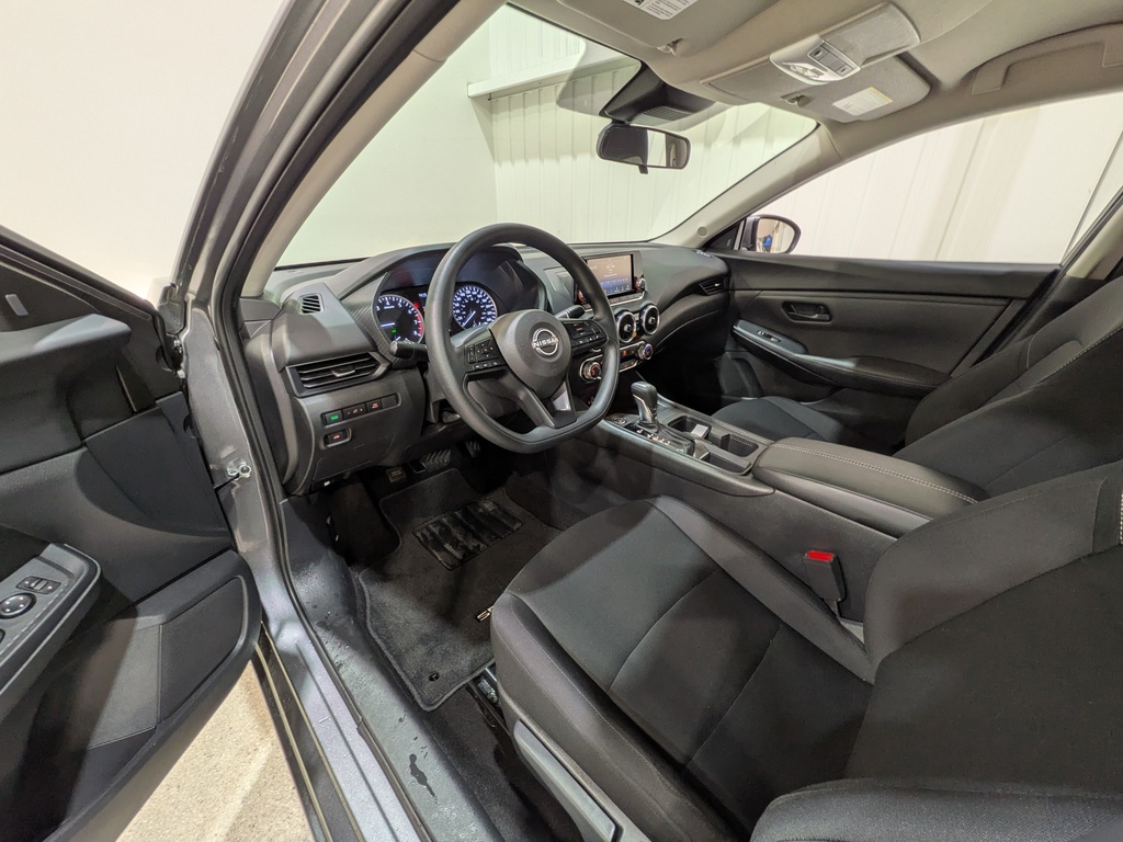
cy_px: 421
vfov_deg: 85.7
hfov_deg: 102.1
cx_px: 562
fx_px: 454
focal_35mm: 14
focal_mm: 1.83
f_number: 2.2
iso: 62
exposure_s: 1/25
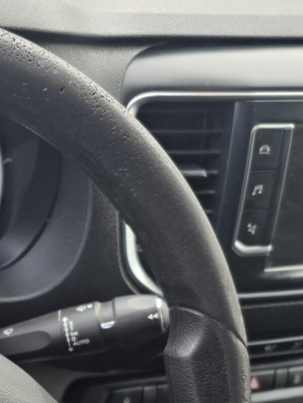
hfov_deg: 18.4
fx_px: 864
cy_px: 390
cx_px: -102
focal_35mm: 74
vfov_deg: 25.2
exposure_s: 1/100
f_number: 1.7
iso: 100
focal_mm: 6.25
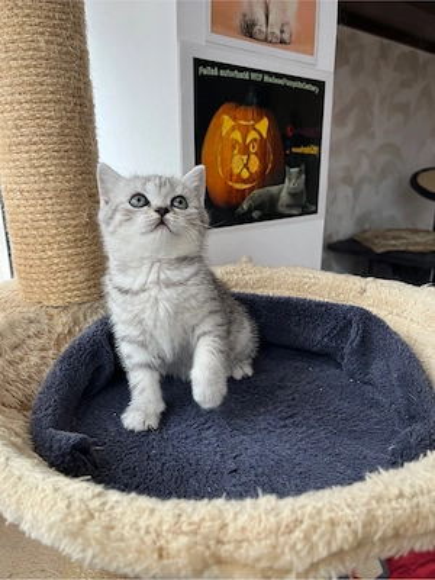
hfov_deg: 53.1
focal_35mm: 26
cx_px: 218
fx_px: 436
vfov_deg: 67.3
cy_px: 290
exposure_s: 1/60
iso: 125
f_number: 1.6
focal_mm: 5.1
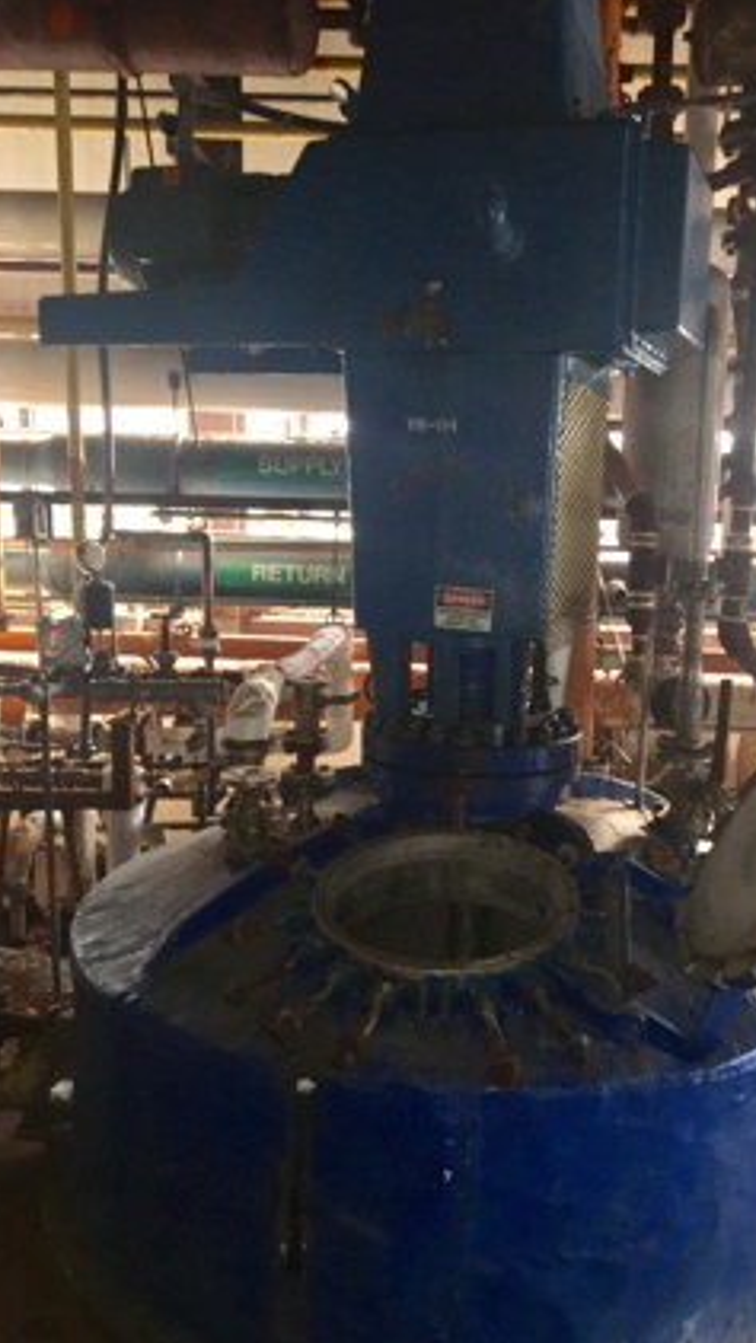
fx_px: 1140
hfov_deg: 36.4
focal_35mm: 32
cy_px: 675
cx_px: 485
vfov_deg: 61.0
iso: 64
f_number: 2.2
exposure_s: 1/24
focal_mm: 4.15
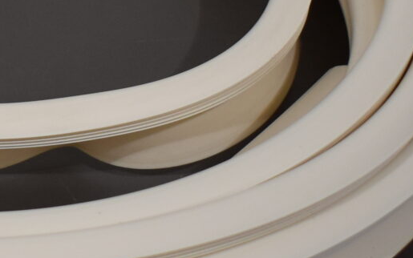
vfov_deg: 5.9
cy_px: 41
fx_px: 2483
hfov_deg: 9.2
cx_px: -219
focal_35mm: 221
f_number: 4.2
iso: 500
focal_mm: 29
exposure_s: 1/250
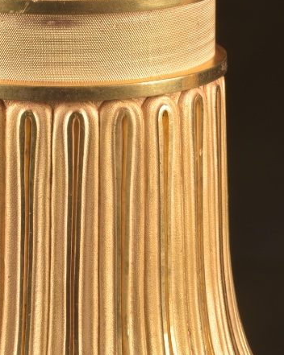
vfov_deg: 6.2
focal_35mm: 312
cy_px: -100
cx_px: 72
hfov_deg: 5.0
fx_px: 3283
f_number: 25
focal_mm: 122
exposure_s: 1/125
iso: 400
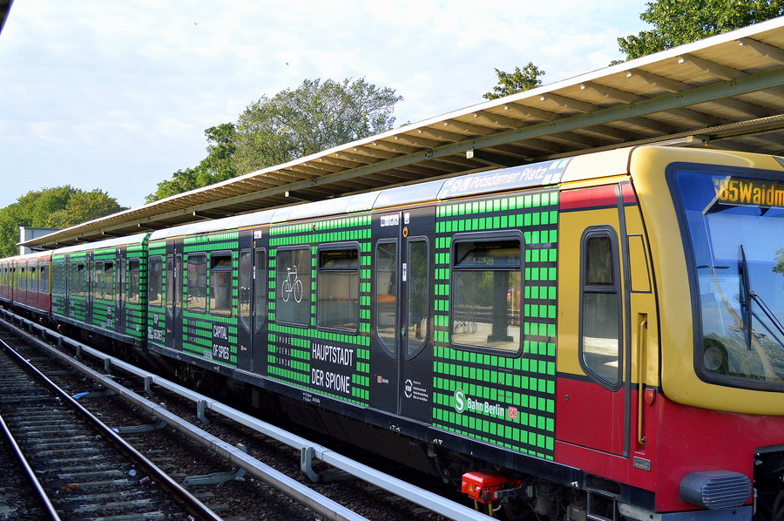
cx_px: 470
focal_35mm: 40
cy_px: 299
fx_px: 870
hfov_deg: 48.2
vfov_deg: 33.3
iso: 400
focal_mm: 20
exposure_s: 1/800
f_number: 3.8
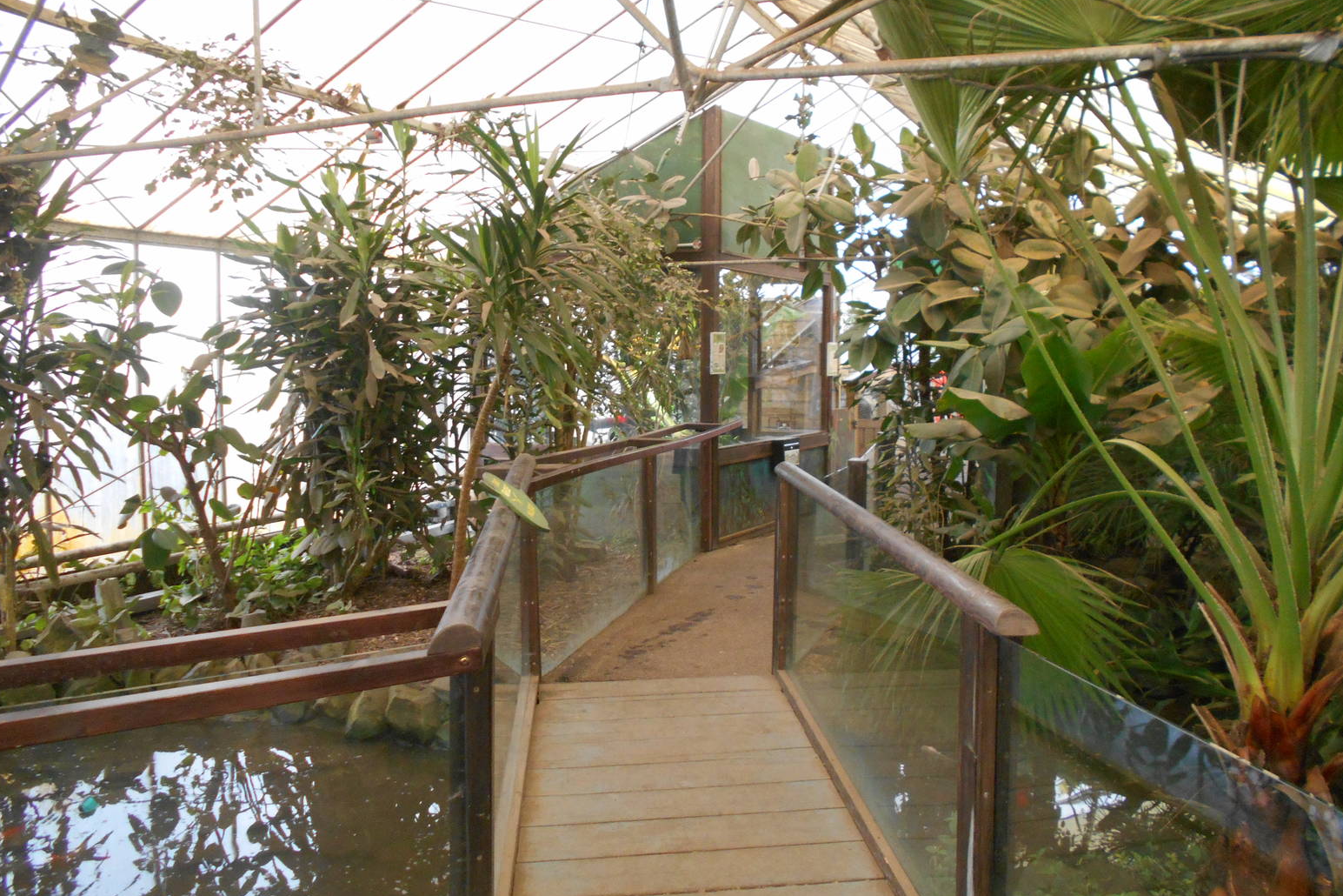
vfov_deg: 46.4
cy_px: 446
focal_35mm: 28
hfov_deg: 65.5
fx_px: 1044
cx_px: 688
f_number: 3.2
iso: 400
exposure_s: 1/30
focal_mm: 4.6
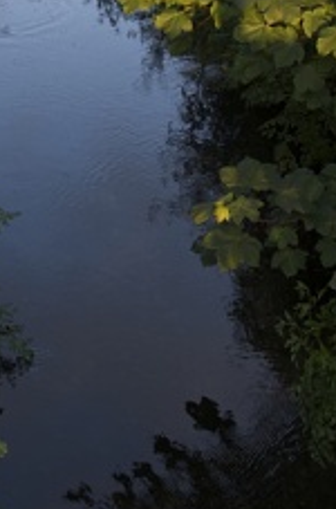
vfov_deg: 22.6
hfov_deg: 16.3
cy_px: -121
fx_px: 1155
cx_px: 28
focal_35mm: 82
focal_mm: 31
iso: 200
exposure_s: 1/50
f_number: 3.5
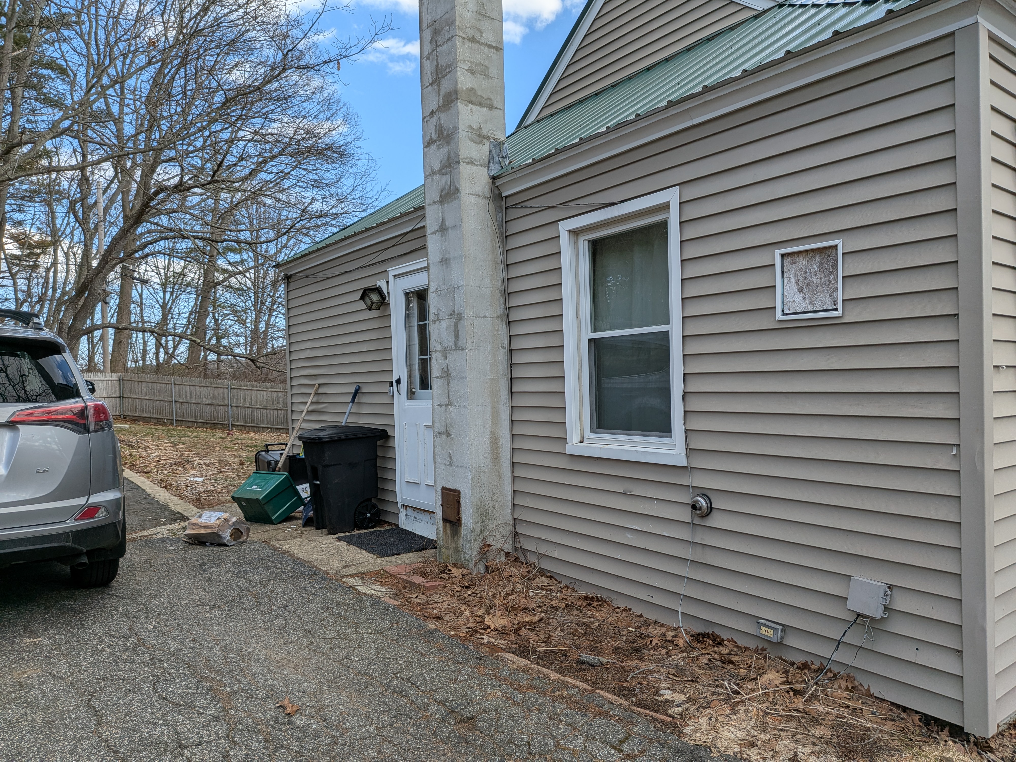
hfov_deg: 71.6
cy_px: 381
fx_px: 704
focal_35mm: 24
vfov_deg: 56.8
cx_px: 508
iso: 25
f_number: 1.7
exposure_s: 1/644
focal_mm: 4.53
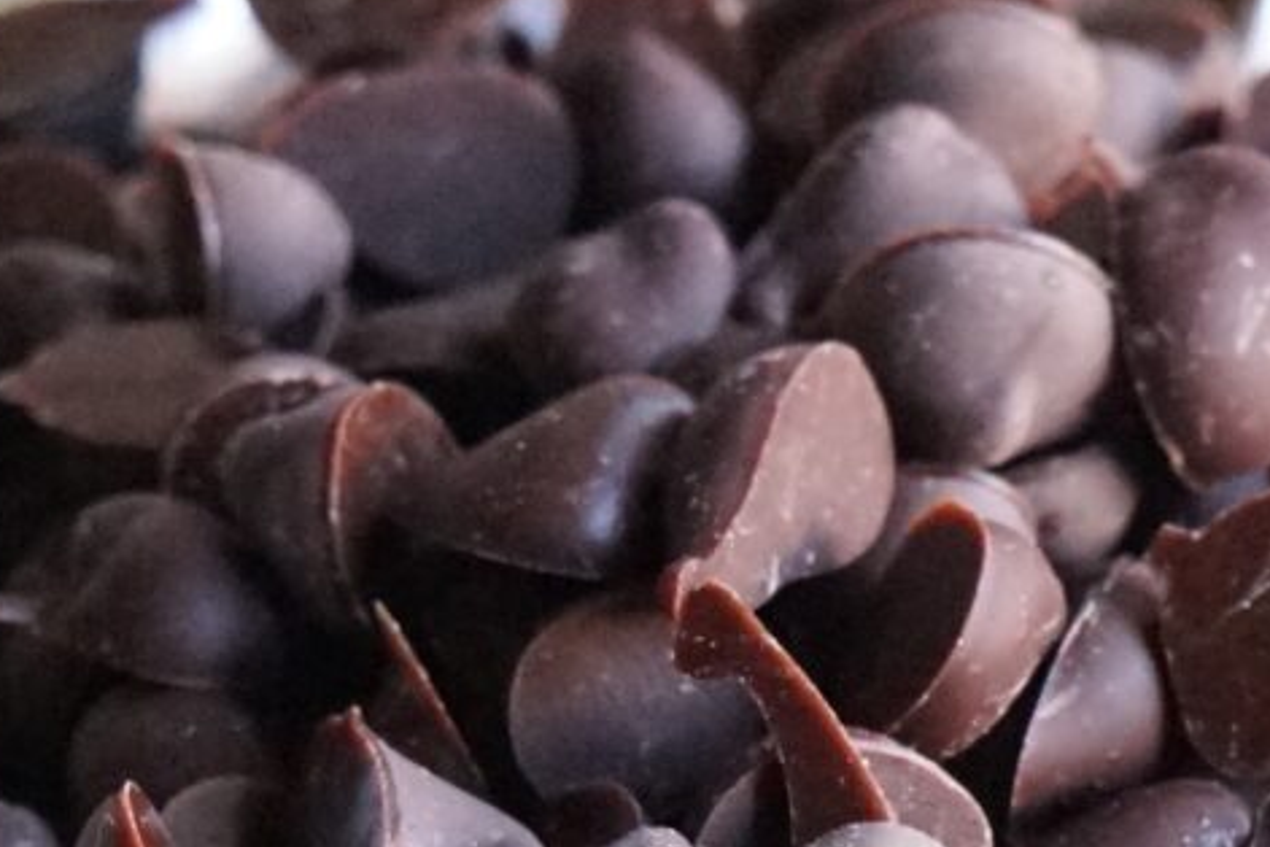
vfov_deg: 4.4
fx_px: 11112
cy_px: 649
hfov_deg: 6.5
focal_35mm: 315
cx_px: 866
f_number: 9
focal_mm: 58
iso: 6400
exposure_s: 1/60
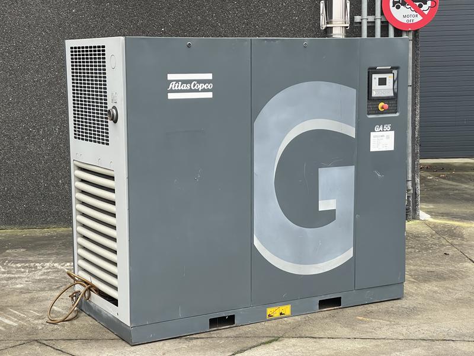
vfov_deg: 22.9
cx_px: 237
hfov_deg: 30.3
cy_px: 178
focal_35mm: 64
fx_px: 876
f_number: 2.2
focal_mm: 7.5
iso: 160
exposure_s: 1/99
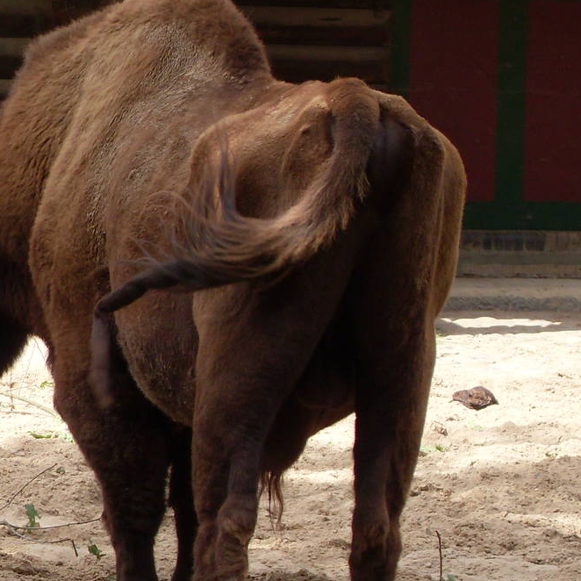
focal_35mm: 237
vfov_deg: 7.4
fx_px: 4500
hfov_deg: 7.4
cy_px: 389
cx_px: 38
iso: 100
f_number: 5.2
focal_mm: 18.1
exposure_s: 1/180
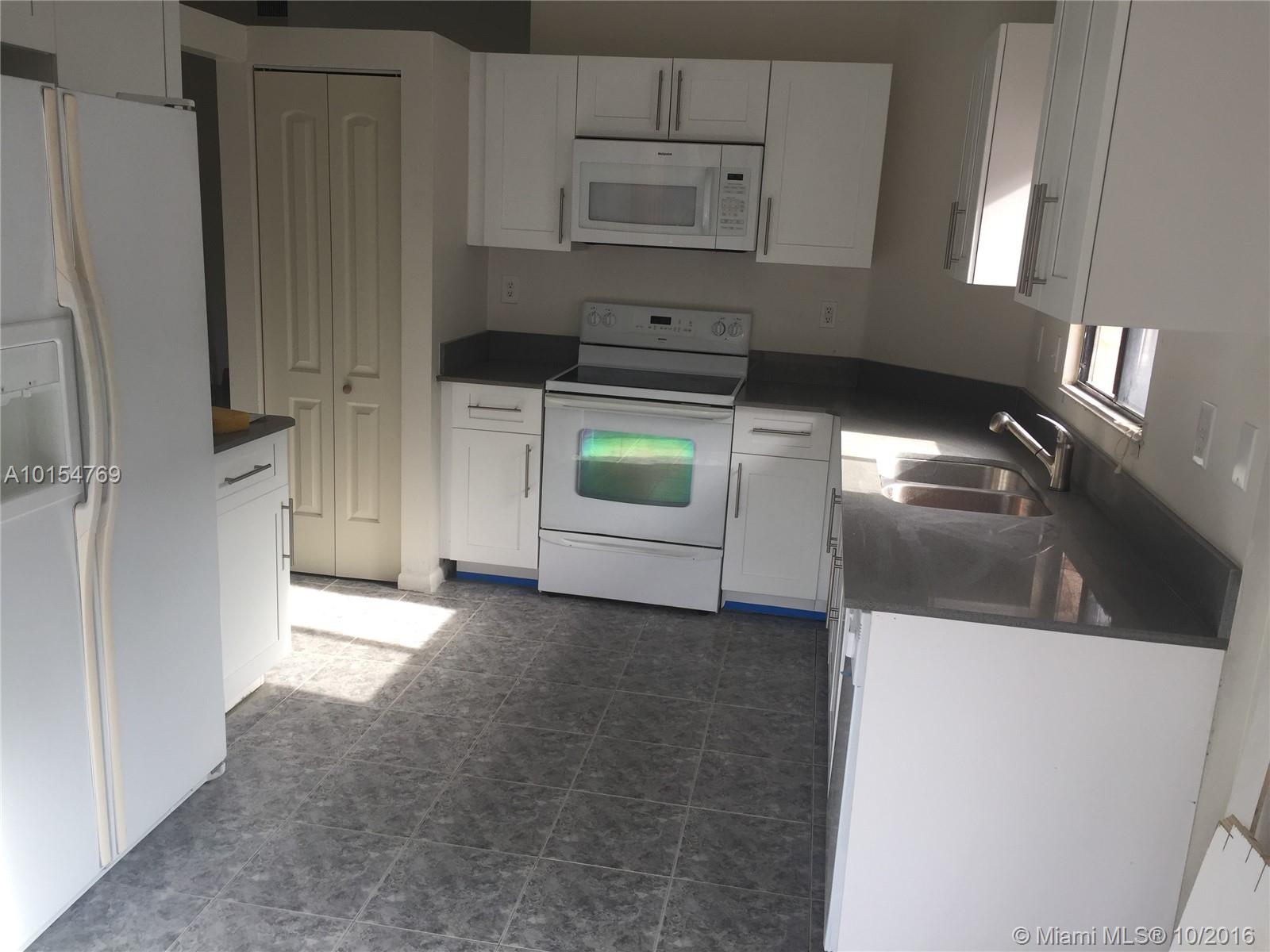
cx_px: 635
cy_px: 476
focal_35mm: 29
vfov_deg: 48.2
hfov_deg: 61.7
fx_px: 1064
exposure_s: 1/60
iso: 32
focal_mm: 4.15
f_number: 2.2
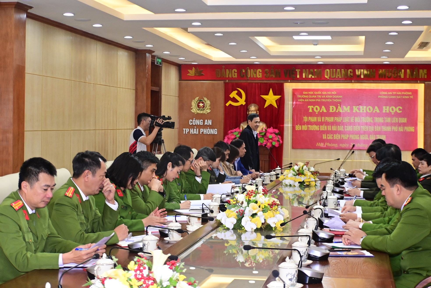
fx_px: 802
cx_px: 216
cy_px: 144
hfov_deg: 30.1
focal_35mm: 67
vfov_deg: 20.3
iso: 2500
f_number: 4.5
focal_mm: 45
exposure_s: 1/200
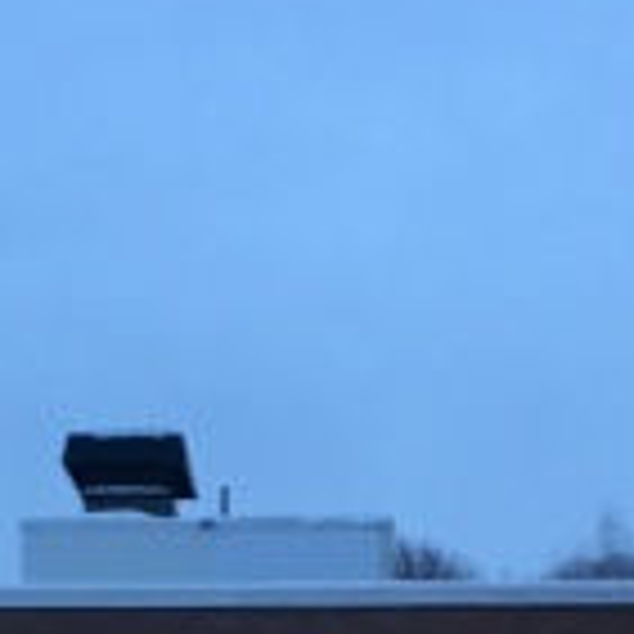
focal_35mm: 118
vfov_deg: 14.3
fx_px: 2445
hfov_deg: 14.7
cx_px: 196
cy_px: 787
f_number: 2.2
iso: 80
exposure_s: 1/33
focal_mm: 4.15
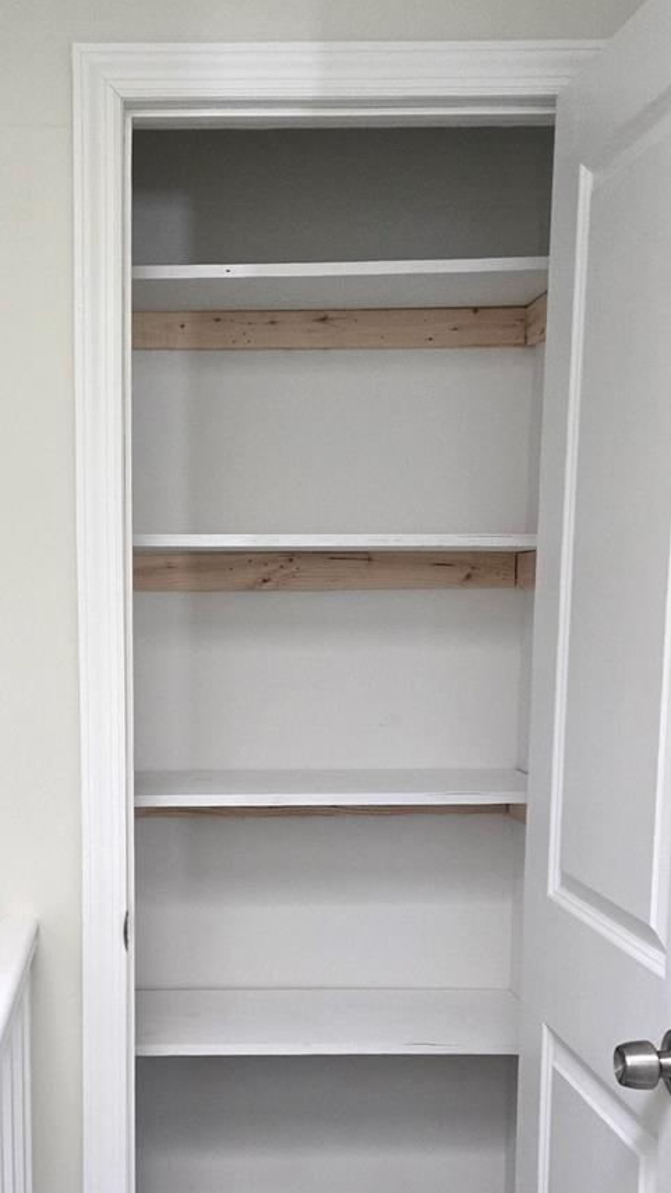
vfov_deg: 44.8
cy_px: 802
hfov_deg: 26.1
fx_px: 1423
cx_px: 145
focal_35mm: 45
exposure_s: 1/120
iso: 500
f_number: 1.8
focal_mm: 5.4
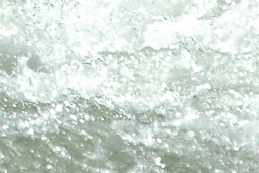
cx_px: -313
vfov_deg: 0.7
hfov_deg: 1.1
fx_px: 13540
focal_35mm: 1881
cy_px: -312
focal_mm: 200
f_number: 6.3
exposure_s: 1/2000
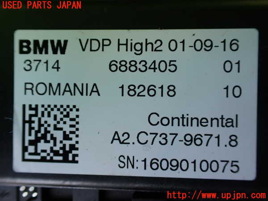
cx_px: 134
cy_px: 100
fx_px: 232
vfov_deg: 46.8
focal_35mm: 30
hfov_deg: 60.0
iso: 100
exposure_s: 1/125
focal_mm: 5.4
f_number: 2.3
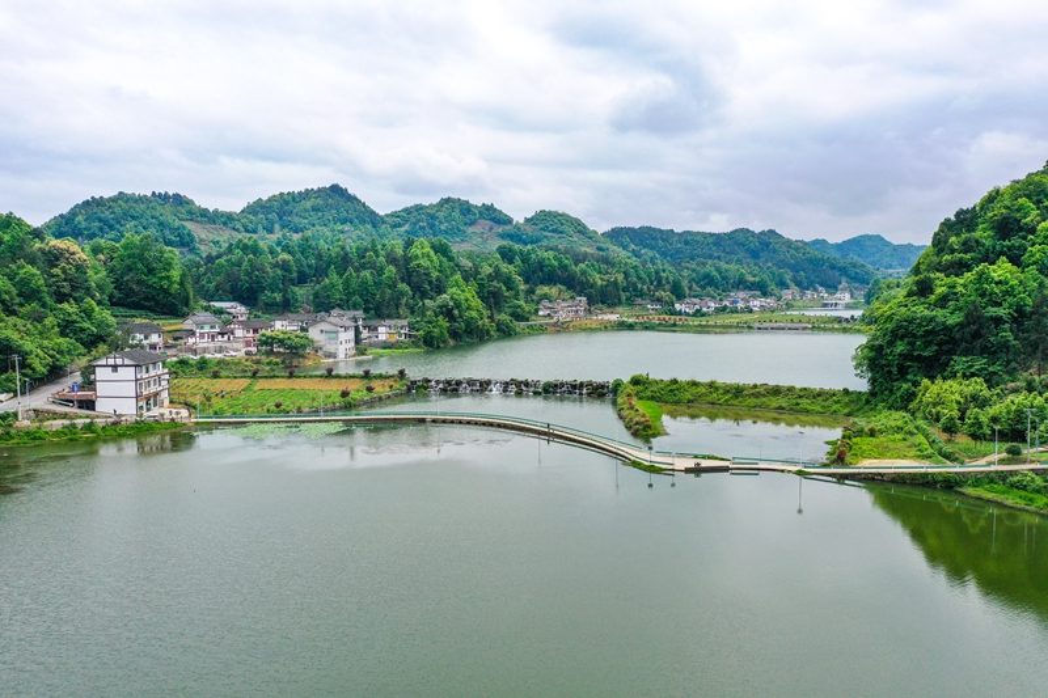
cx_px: 524
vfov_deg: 46.4
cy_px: 349
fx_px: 815
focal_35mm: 28
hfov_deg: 65.5
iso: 200
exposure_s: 1/1000
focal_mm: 10.26
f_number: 5
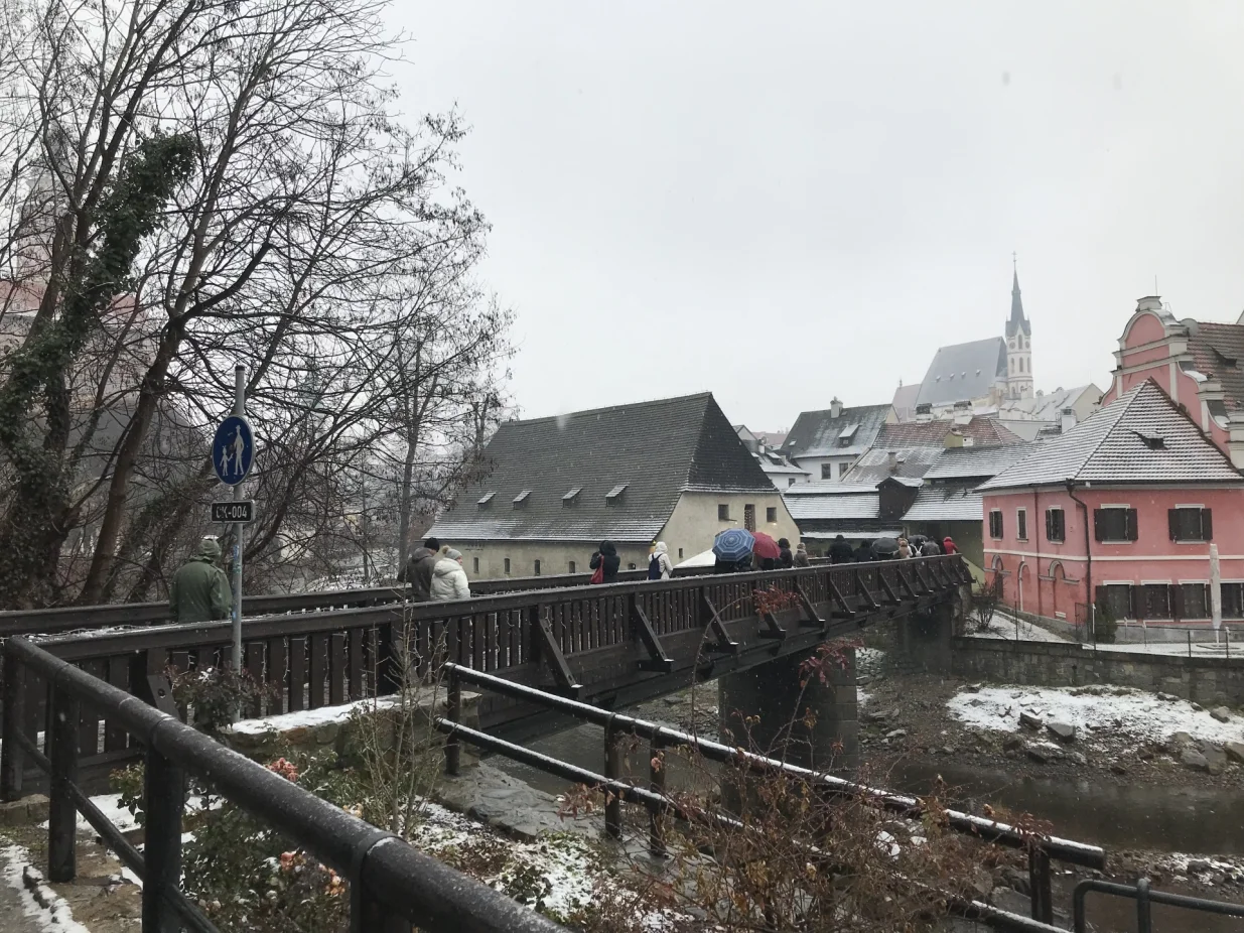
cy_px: 466
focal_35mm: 28
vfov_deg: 49.7
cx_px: 622
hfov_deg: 63.4
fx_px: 1006
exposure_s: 1/563
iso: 20
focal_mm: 3.99
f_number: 1.8
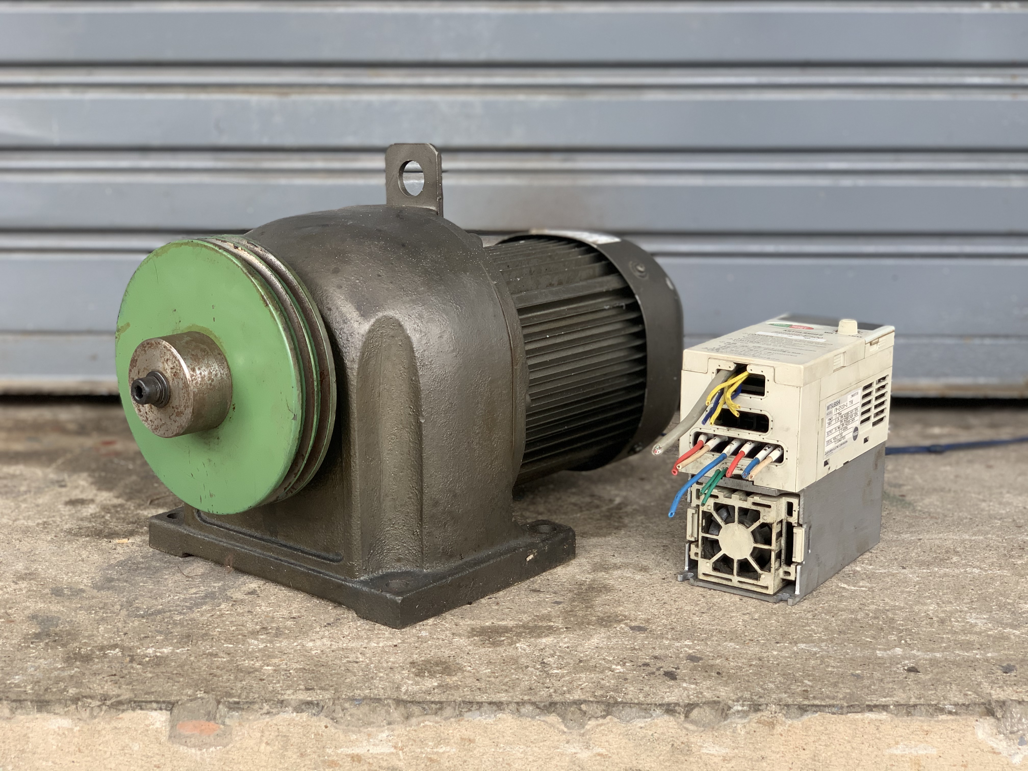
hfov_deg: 36.8
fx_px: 1544
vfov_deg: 28.0
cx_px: 514
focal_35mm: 52
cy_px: 386
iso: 40
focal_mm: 6
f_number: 2.4
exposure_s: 1/122
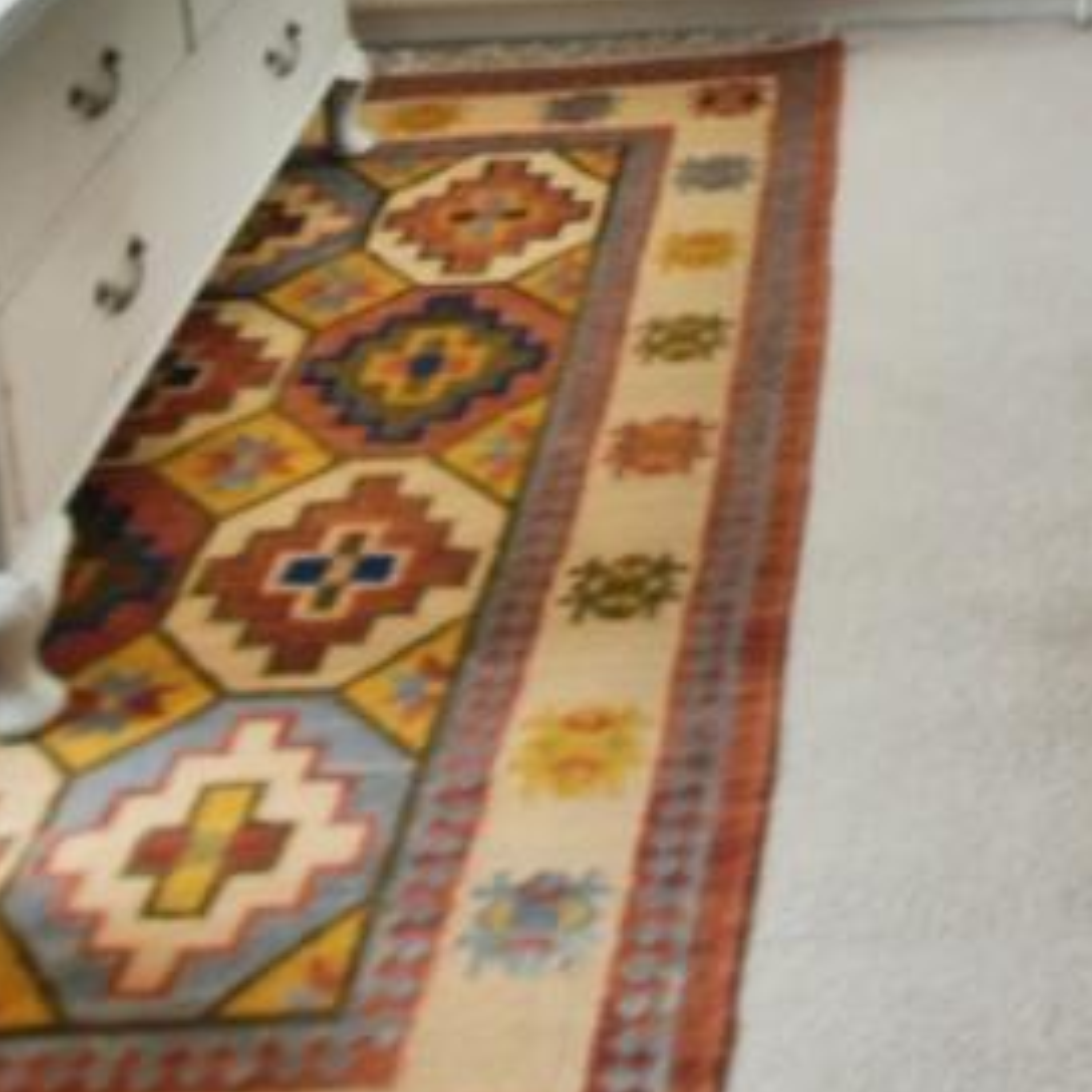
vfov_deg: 33.6
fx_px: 1713
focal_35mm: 48
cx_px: 1072
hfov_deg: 32.7
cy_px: 126
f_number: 3.5
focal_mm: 10
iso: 100
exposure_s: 1/10
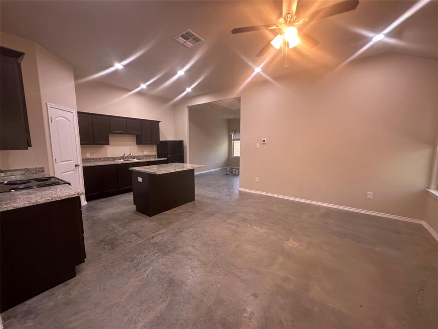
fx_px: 177
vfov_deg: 85.7
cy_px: 164
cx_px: 219
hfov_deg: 102.1
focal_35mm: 14
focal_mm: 2.22
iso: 250
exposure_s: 1/60
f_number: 2.2
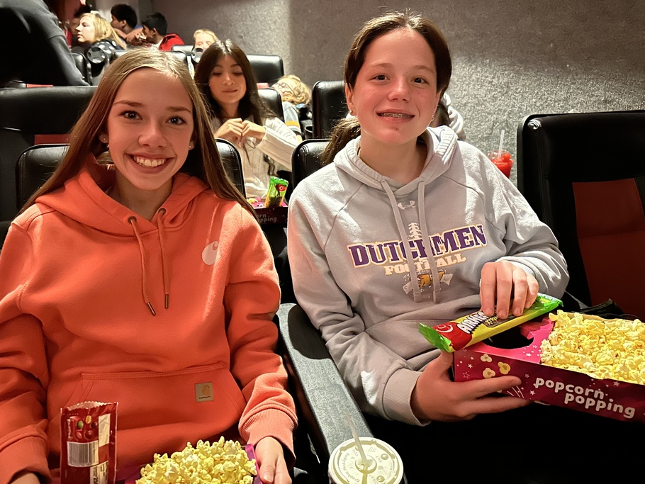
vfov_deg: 51.3
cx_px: 321
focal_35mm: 27
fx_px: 503
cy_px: 214
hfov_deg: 65.3
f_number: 1.78
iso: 3200
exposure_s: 1/15
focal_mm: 6.86
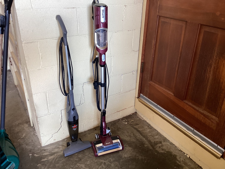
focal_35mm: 31
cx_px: 112
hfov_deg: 58.3
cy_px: 84
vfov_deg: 45.4
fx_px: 202
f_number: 2.4
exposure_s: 1/60
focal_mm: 3.3
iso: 50
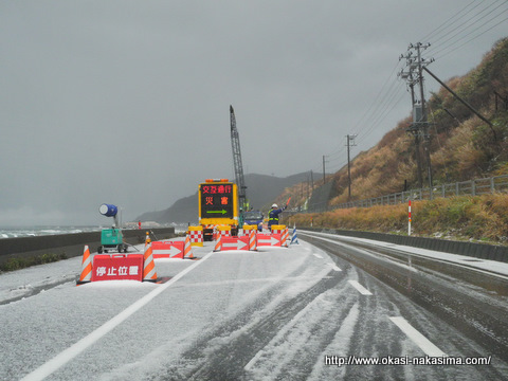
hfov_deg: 49.0
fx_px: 558
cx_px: 254
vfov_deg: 37.7
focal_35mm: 38
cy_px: 190
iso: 400
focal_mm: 8.1
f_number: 3.2
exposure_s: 1/1335
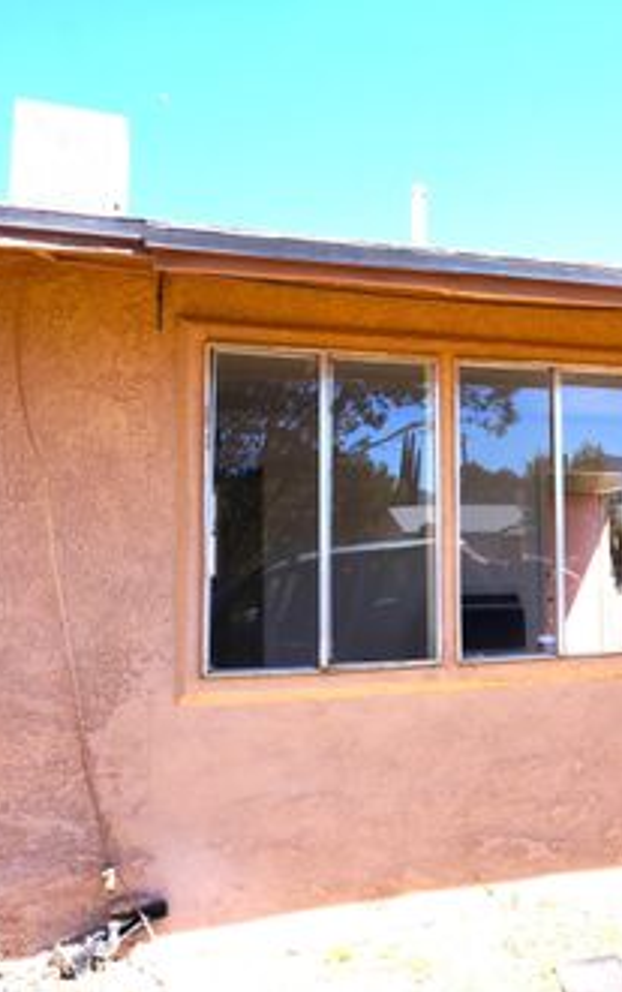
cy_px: 498
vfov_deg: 52.7
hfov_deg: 32.4
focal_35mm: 37
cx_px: 586
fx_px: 1001
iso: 100
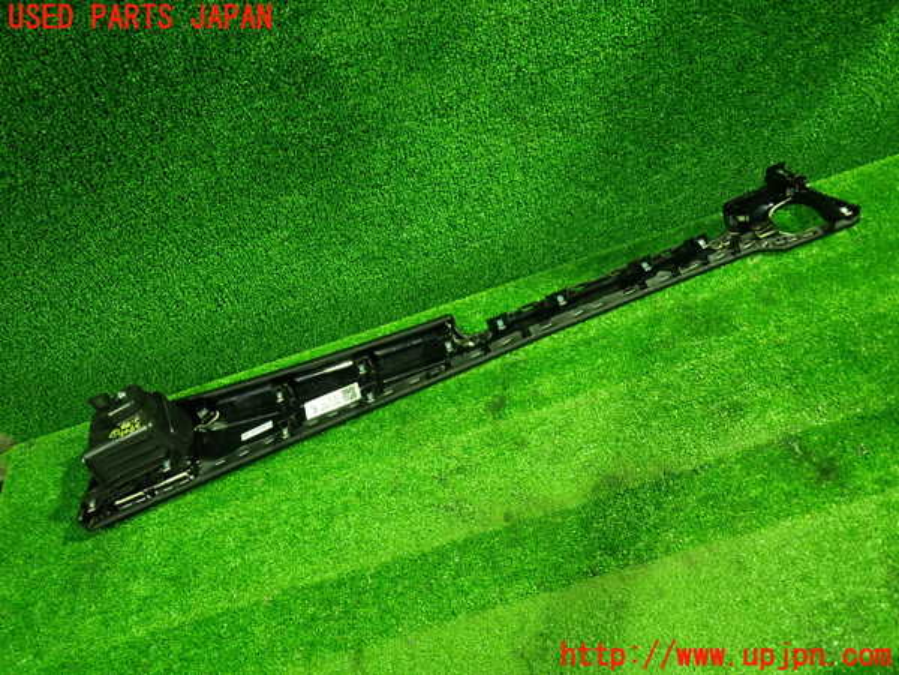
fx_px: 649
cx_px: 450
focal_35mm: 25
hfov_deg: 69.4
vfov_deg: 54.9
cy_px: 338
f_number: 2
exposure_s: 1/30
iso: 800
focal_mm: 4.5
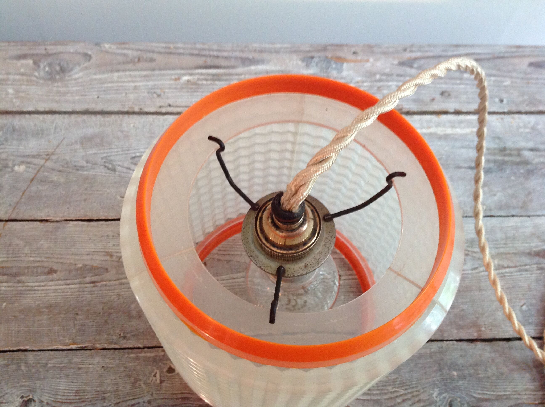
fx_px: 550
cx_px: 272
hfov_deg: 52.7
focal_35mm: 35
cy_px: 204
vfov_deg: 40.6
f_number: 2.4
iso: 250
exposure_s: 1/15
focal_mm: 4.28
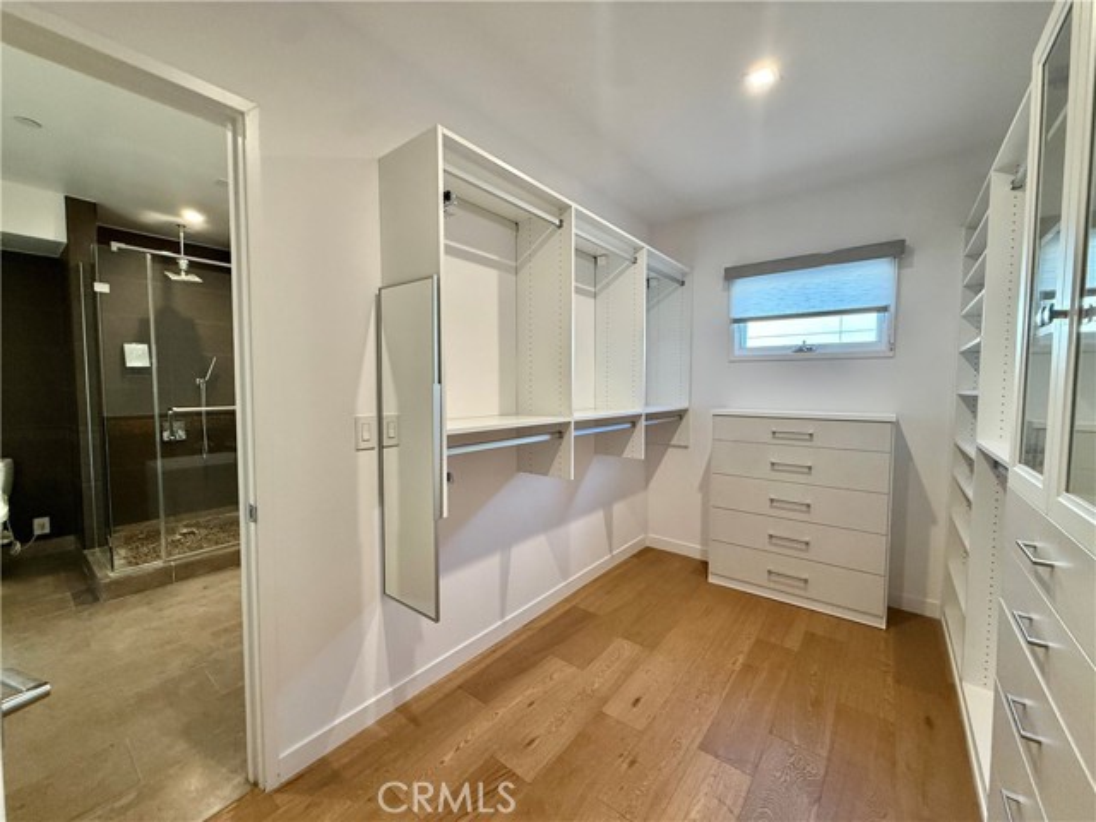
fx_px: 443
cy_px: 411
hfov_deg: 102.1
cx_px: 548
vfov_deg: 85.7
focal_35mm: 14
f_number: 2.2
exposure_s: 1/120
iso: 320
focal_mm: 2.22
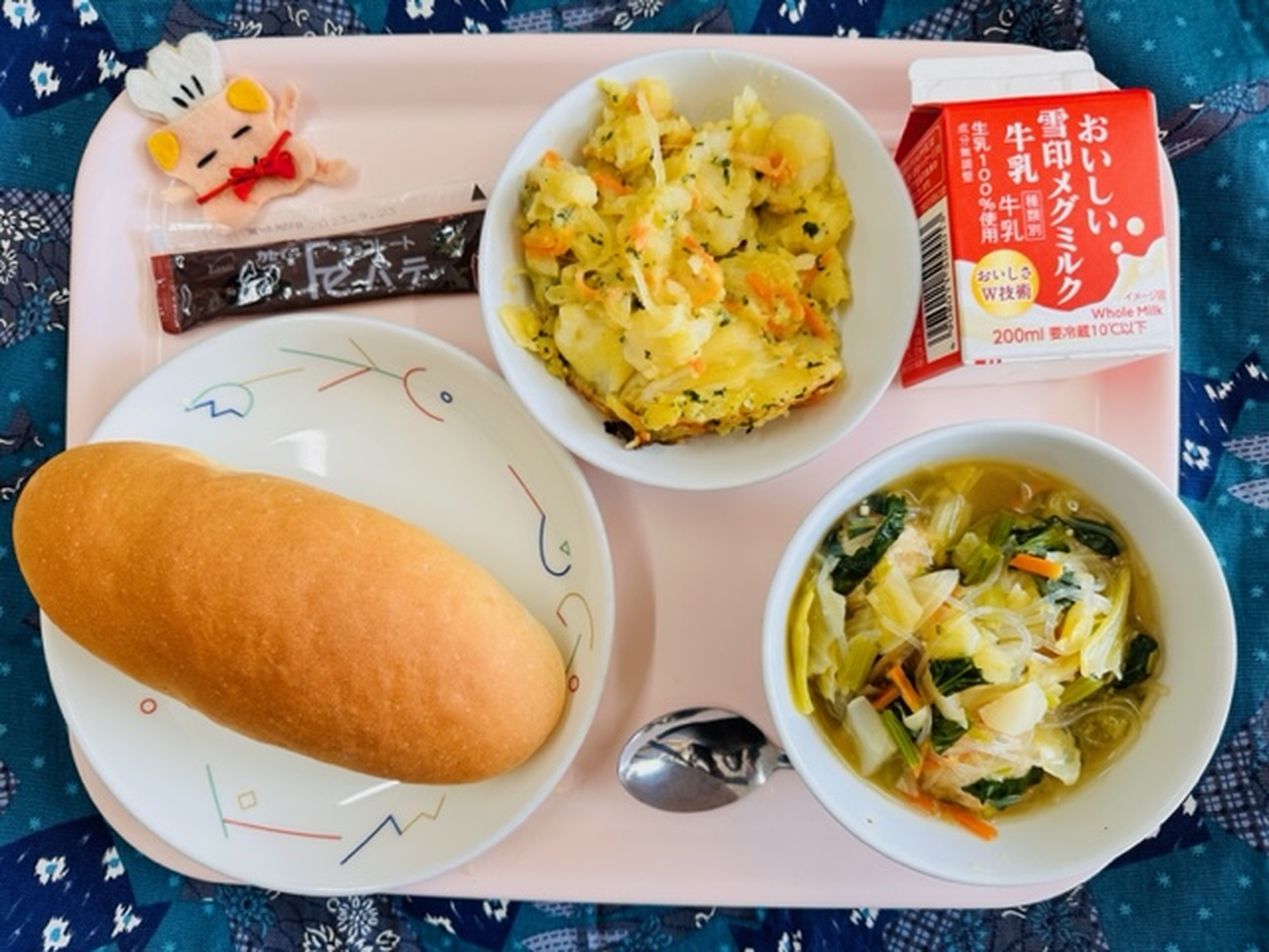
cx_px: 634
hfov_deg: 71.6
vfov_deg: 56.8
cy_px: 476
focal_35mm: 24
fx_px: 880
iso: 64
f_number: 1.78
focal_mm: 6.86
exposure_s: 1/134
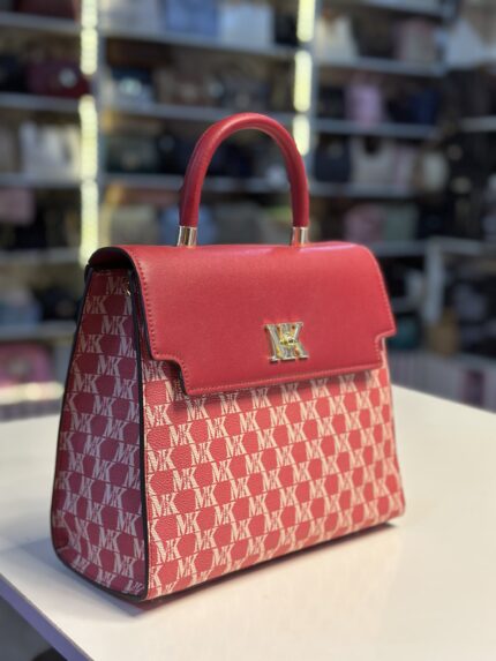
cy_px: 330
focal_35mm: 48
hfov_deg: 30.3
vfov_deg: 39.6
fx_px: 917
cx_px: 248
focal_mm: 6.86
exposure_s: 1/100
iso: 200
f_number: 1.78
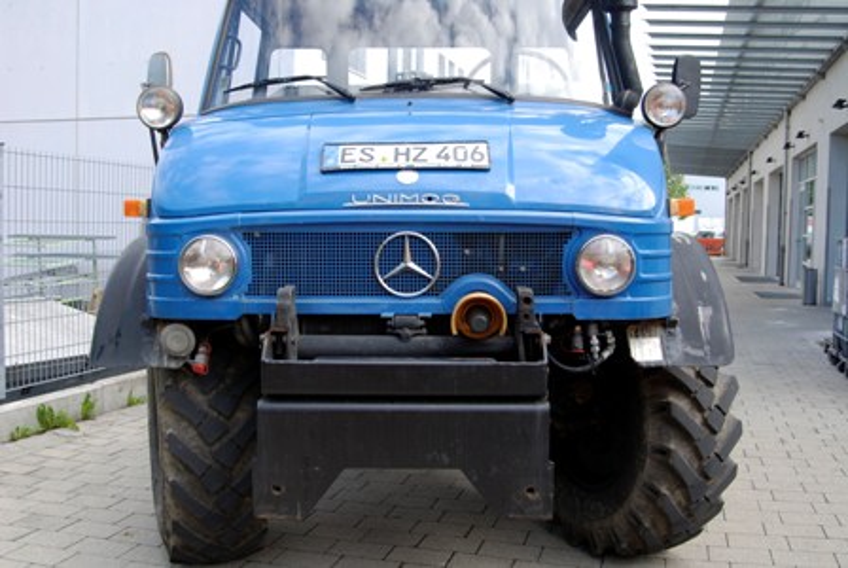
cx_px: 424
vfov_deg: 37.0
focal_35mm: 36
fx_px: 849
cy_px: 284
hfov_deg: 53.1
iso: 100
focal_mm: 24
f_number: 5
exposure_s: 1/100
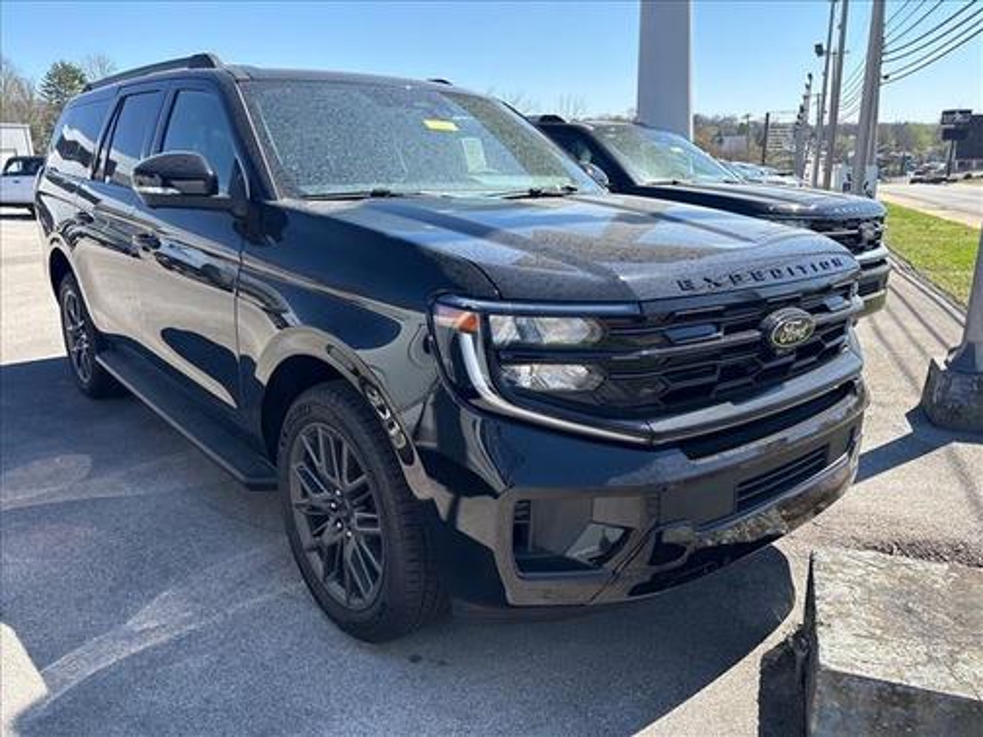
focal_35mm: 26
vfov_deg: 53.1
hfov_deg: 67.3
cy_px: 368
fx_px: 738
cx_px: 492
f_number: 1.6
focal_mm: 5.96
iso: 64
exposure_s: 1/1901
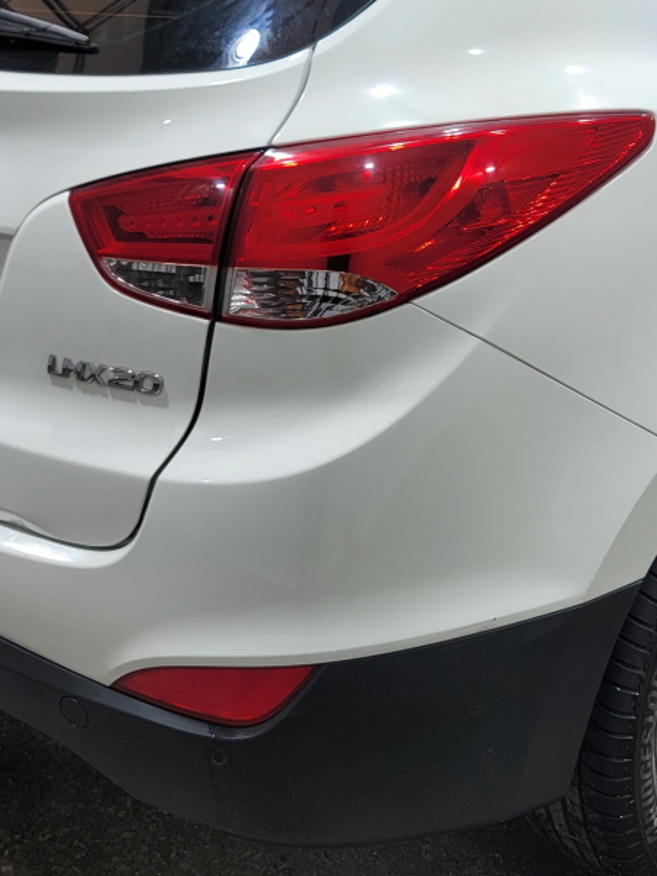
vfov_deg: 37.8
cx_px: 495
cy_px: 296
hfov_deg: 28.7
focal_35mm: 50
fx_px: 1265
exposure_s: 1/120
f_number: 1.8
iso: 25
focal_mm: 7
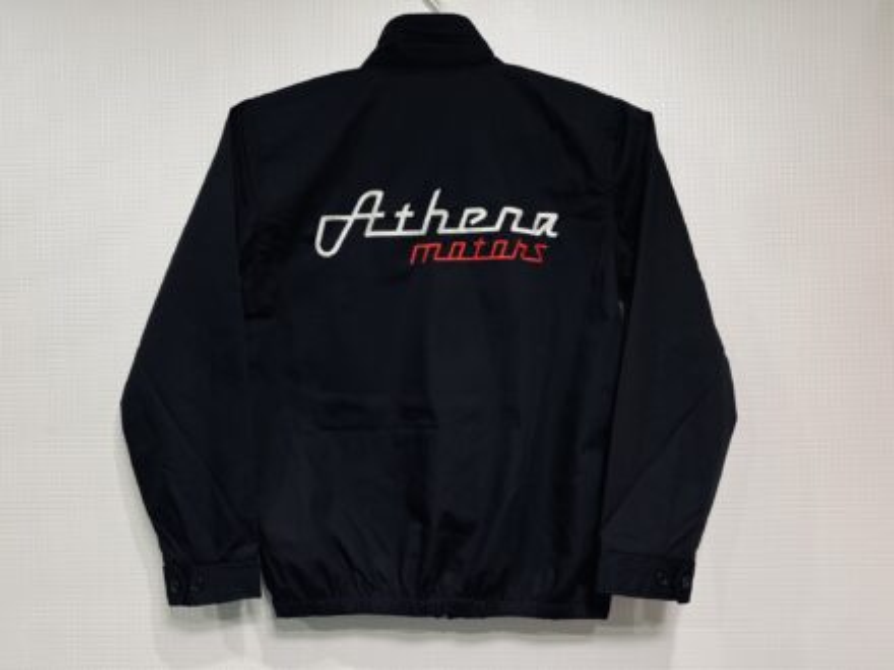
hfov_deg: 67.3
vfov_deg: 53.1
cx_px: 447
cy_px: 335
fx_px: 671
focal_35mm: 26
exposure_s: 1/121
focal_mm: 5.7
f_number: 1.5
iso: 125
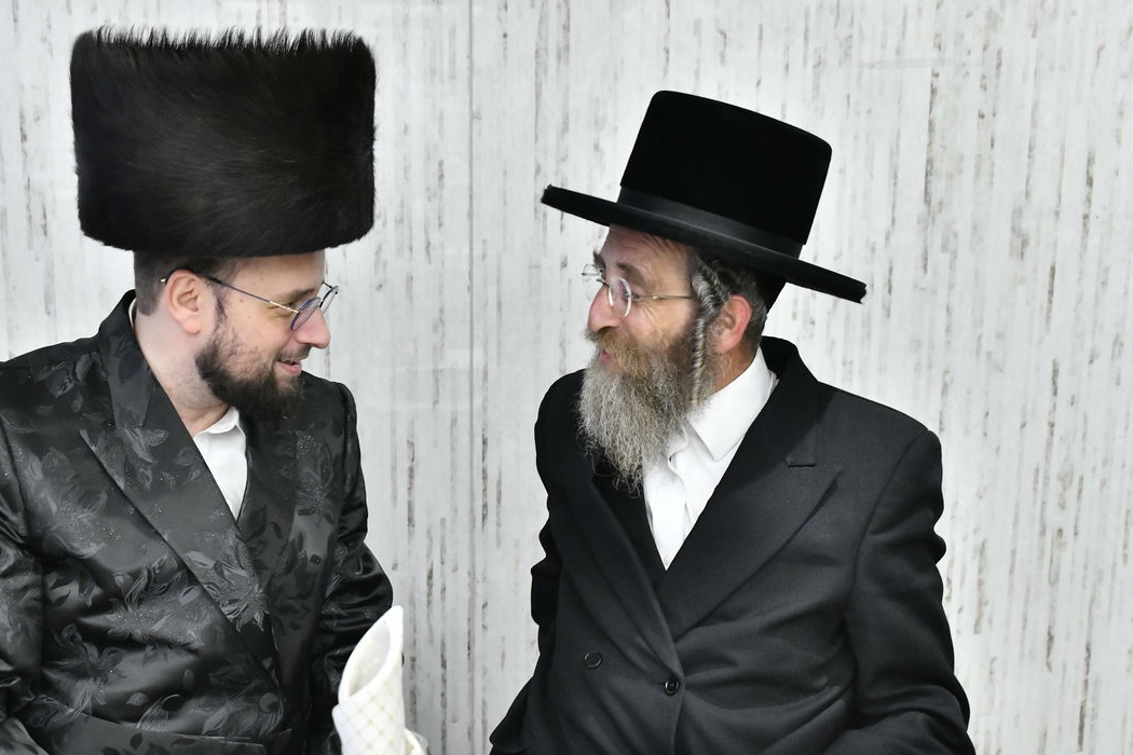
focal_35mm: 48
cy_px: 405
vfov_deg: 28.1
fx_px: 1511
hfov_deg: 40.9
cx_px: 433
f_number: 5.6
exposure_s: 1/125
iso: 3200
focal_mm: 36
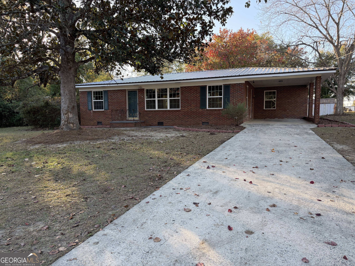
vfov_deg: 56.8
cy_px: 133
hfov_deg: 71.6
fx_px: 246
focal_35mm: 24
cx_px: 178
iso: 100
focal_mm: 6.76
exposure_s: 1/491
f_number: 1.78
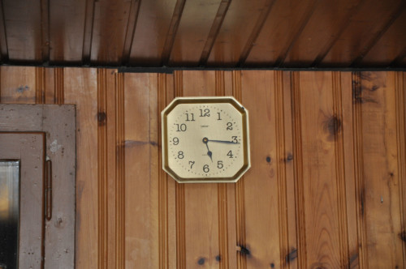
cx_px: 203
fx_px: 1774
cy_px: 134
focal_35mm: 158
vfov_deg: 8.7
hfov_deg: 13.1
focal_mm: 105
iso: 800
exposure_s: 1/60
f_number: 5.6
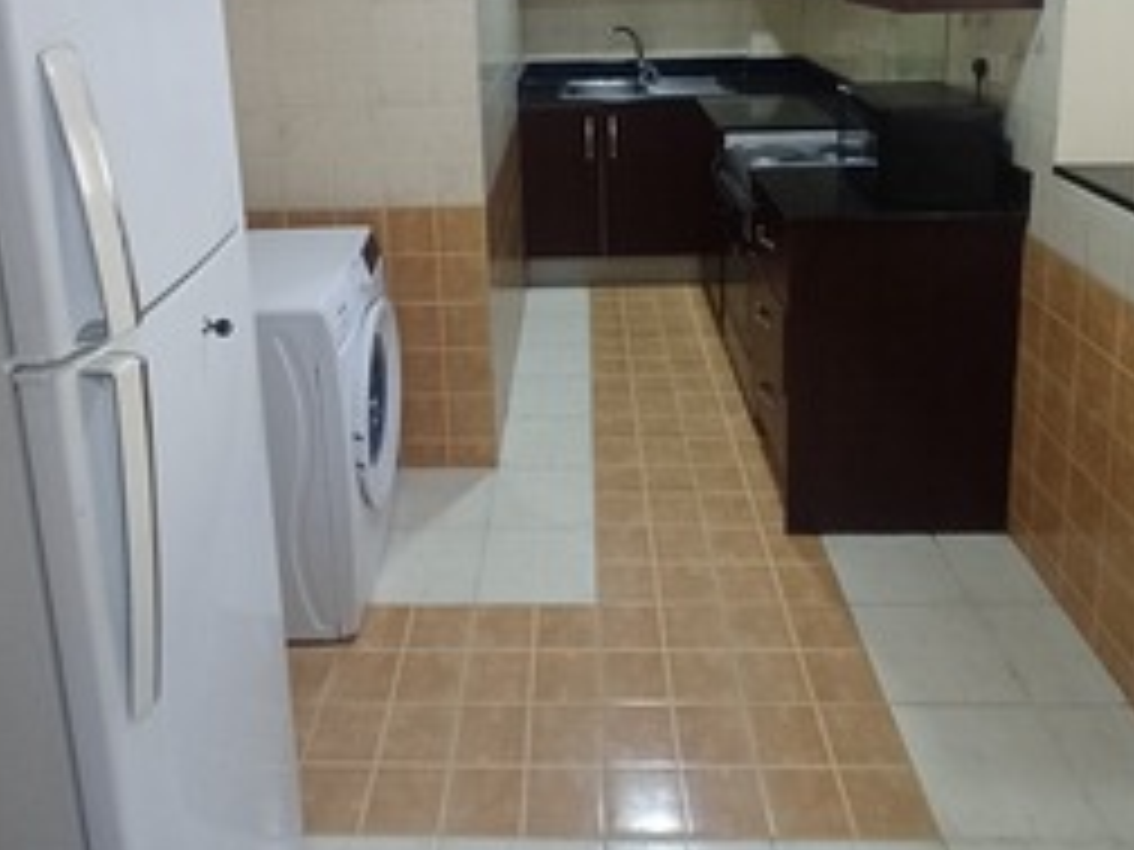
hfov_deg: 61.6
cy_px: 137
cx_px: 551
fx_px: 950
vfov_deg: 45.1
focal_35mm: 29
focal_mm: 1.64
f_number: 2.2
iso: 200
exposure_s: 1/33.3
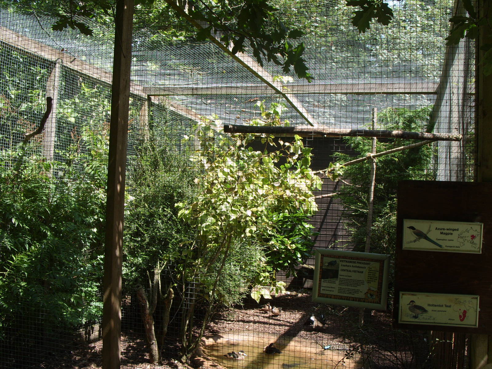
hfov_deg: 52.6
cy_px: 184
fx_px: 497
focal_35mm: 35
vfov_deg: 40.7
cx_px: 246
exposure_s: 1/180
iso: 80
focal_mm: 7.8
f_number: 4.4
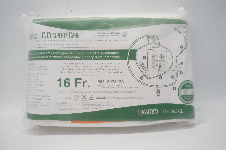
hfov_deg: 67.4
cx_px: 113
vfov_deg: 47.8
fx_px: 169
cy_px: 75
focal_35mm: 27
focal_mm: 18
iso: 1600
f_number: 22
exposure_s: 1/15
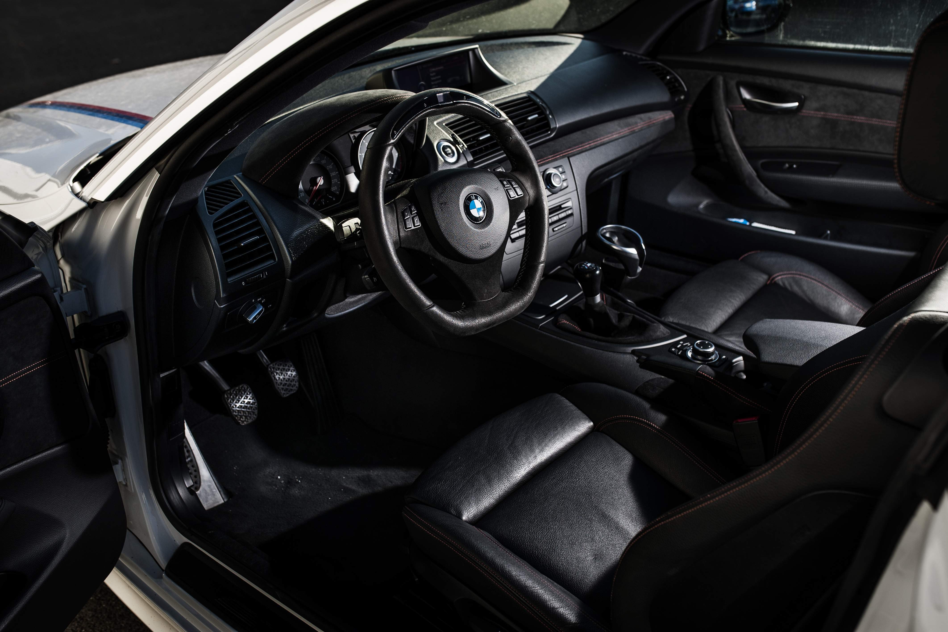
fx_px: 922
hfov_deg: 54.4
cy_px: 316
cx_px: 474
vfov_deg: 37.9
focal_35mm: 35
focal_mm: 35
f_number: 5
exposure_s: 1/500
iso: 100
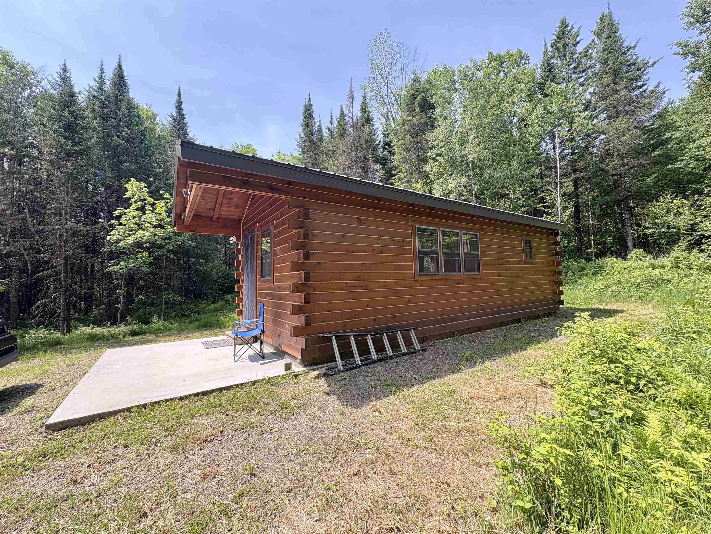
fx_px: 288
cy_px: 267
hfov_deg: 102.1
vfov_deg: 85.7
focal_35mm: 14
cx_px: 356
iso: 64
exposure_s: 1/293
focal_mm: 2.22
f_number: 2.2
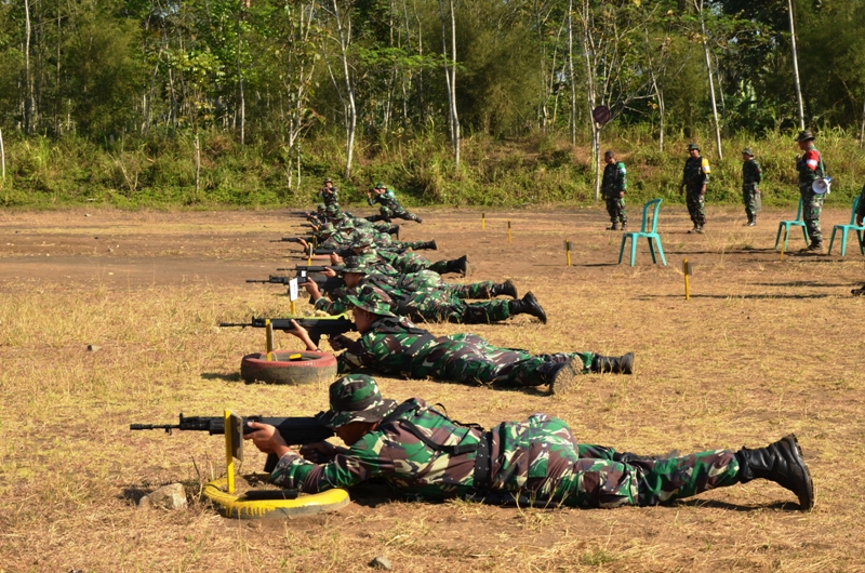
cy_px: 286
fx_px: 1619
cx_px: 432
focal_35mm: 68
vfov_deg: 20.1
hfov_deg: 29.9
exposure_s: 1/125
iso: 100
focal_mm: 45
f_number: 11
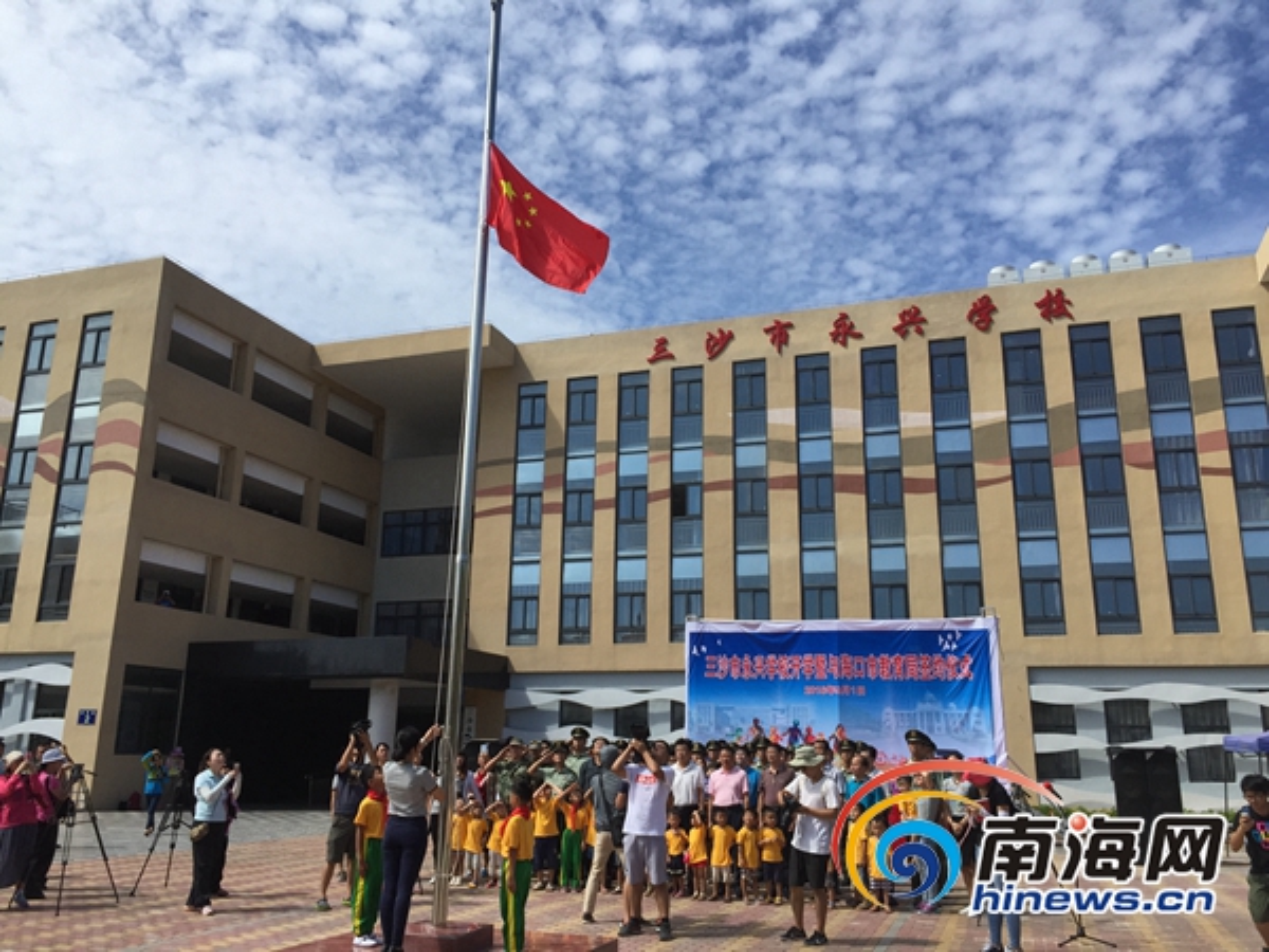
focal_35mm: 29
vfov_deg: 48.2
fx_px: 1063
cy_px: 476
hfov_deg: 61.7
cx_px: 634
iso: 32
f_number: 2.2
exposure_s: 1/3049
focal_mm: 4.15
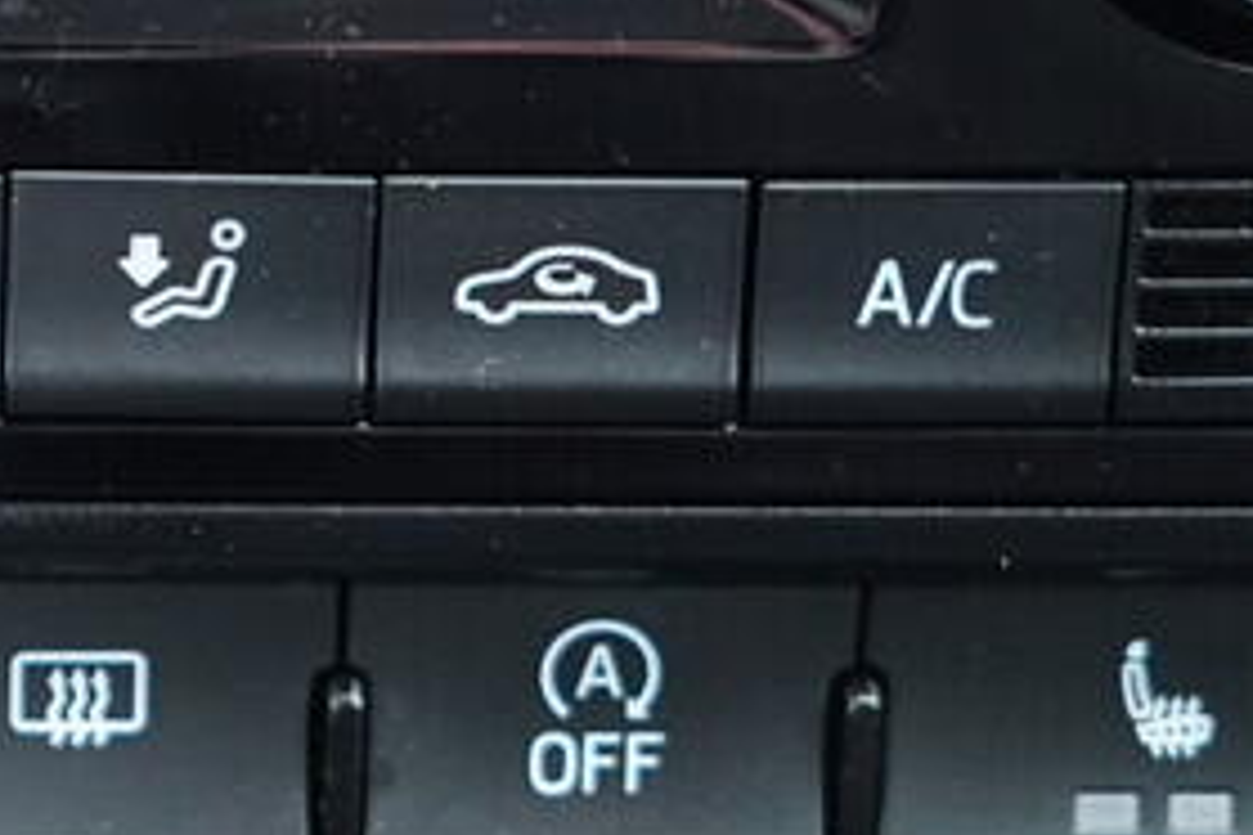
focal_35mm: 132
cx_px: -198
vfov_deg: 10.3
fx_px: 4594
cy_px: -16
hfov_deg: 15.1
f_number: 2.8
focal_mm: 24
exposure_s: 1/40
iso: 2000
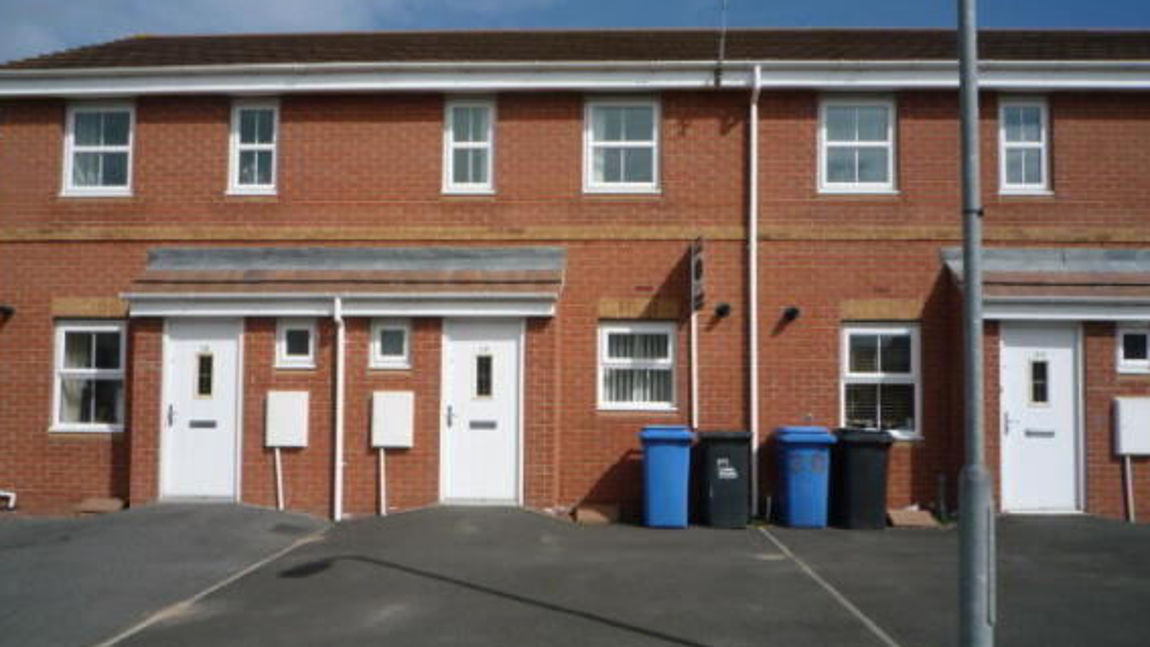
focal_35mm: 28
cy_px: 356
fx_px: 854
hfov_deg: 67.9
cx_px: 575
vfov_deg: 41.5
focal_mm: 4.4
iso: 100
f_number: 6.3
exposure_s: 1/800
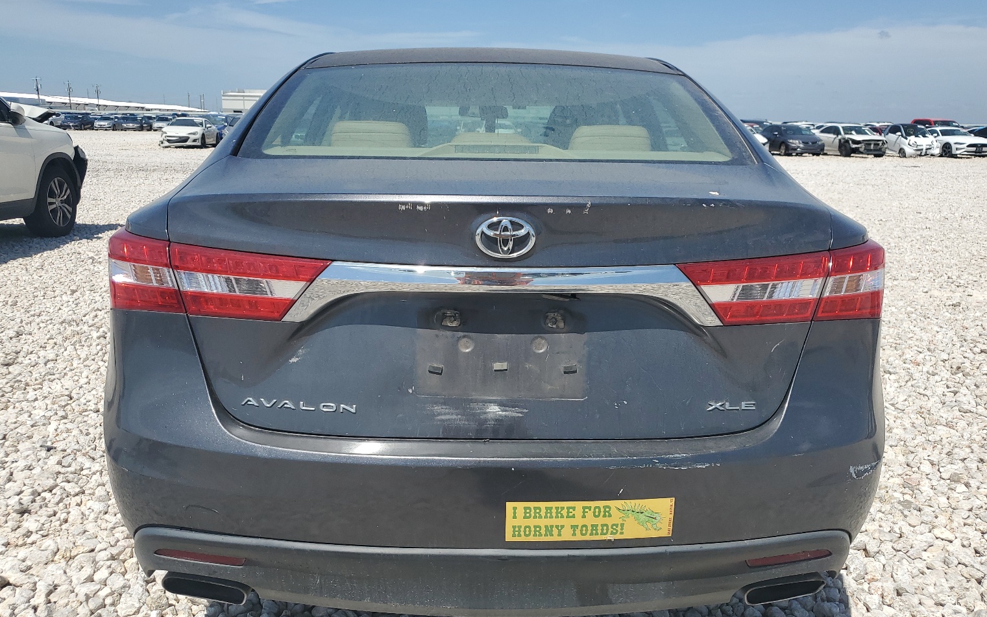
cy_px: 350
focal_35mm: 29
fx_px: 780
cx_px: 498
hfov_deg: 64.6
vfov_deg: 43.0
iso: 50
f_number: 1.5
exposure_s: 1/5000
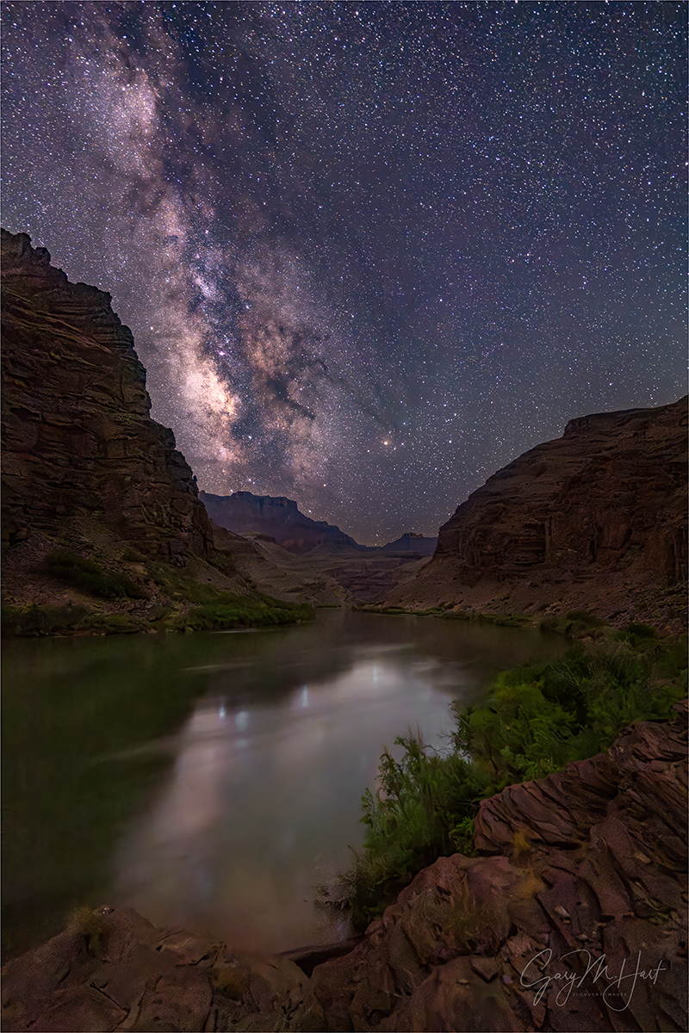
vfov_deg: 104.3
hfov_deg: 81.2
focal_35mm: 14
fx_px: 402
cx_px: 344
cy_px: 516
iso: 6400
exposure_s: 20
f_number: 1.8
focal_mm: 14
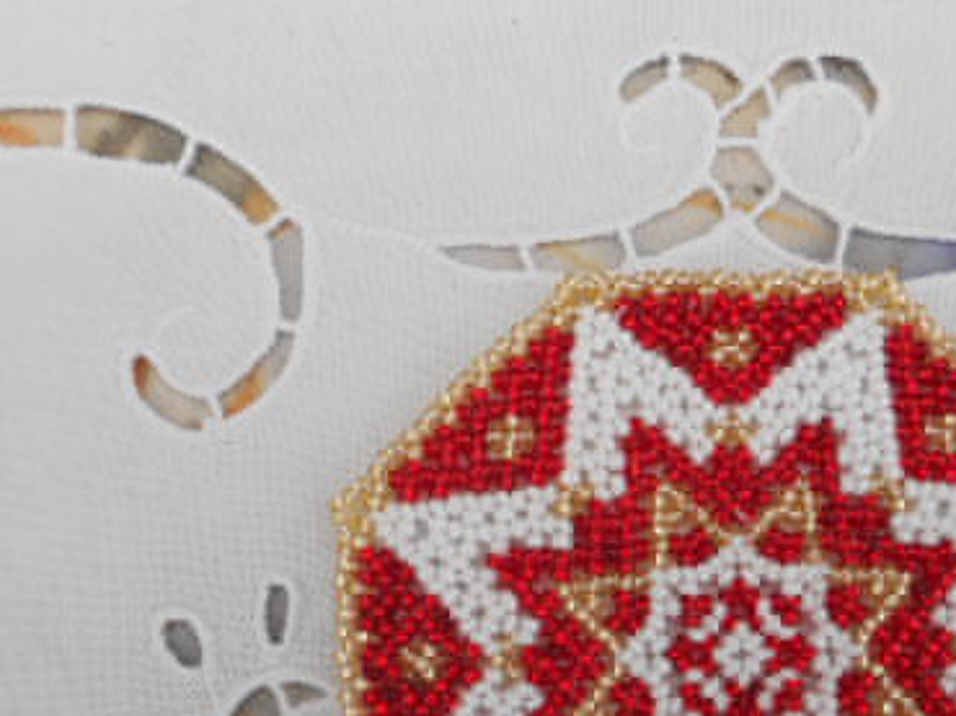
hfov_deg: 41.1
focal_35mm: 45
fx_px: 1242
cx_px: 698
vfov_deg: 31.0
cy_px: 615
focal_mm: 4.6
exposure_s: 1/30
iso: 125
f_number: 3.2
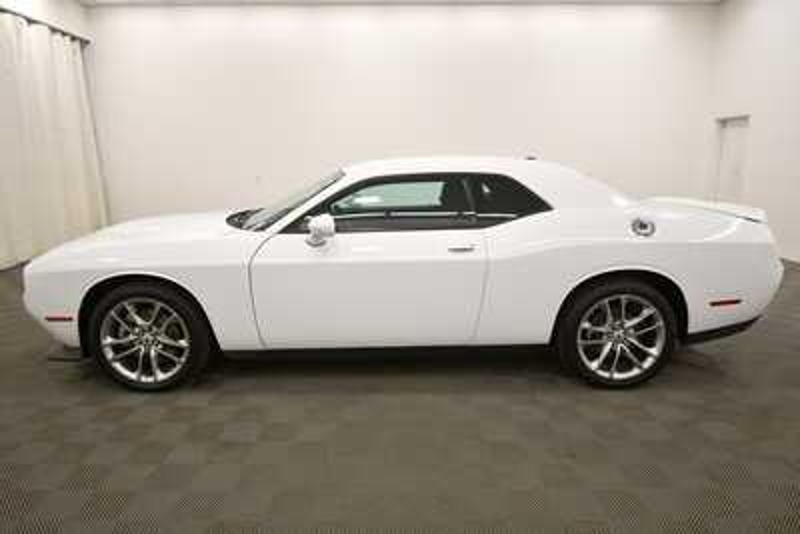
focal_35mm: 22
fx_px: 489
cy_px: 267
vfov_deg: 57.3
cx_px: 400
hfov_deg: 78.6
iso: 640
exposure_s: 1/250
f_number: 5.3
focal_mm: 15
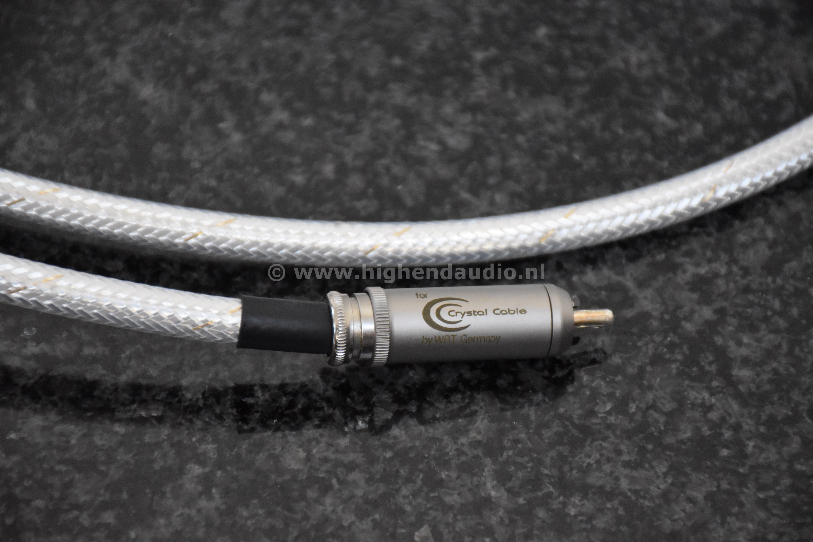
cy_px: 271
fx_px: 4742
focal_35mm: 210
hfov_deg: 9.8
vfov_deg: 6.5
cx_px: 406
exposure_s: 1/500
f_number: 5.6
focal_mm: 140
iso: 4500
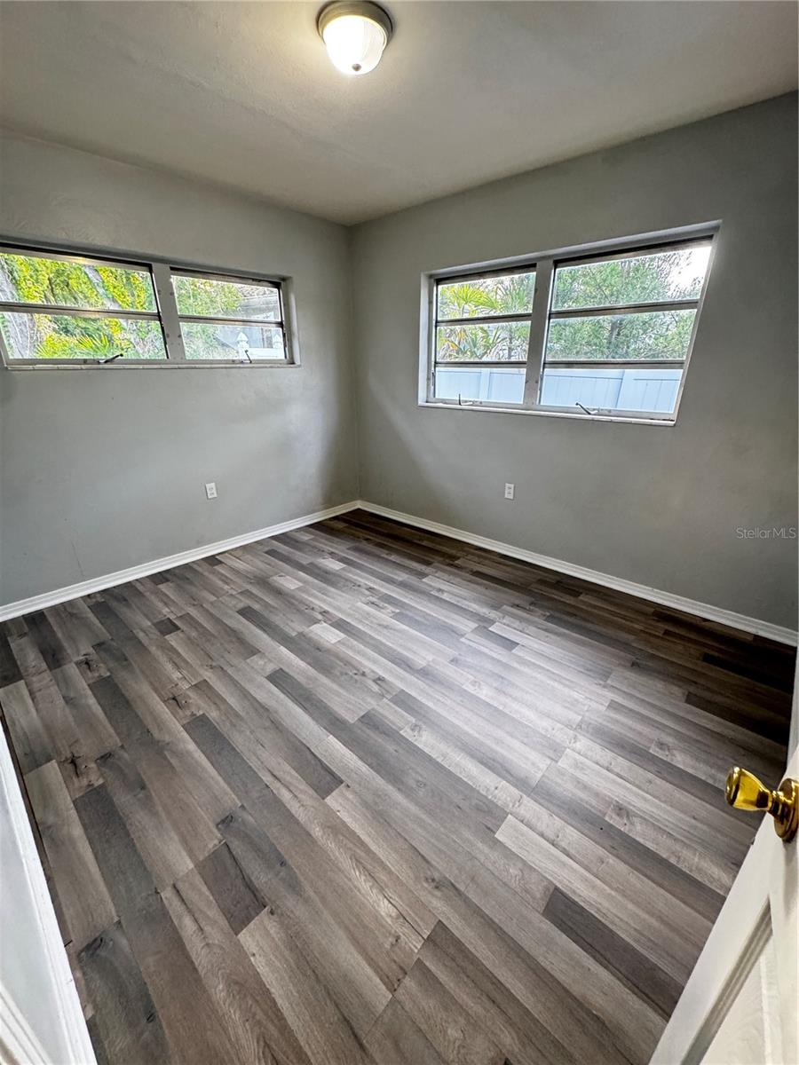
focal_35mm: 14
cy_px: 532
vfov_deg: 102.1
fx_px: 431
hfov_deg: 85.7
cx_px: 400
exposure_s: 1/60
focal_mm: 2.22
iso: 320
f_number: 2.2
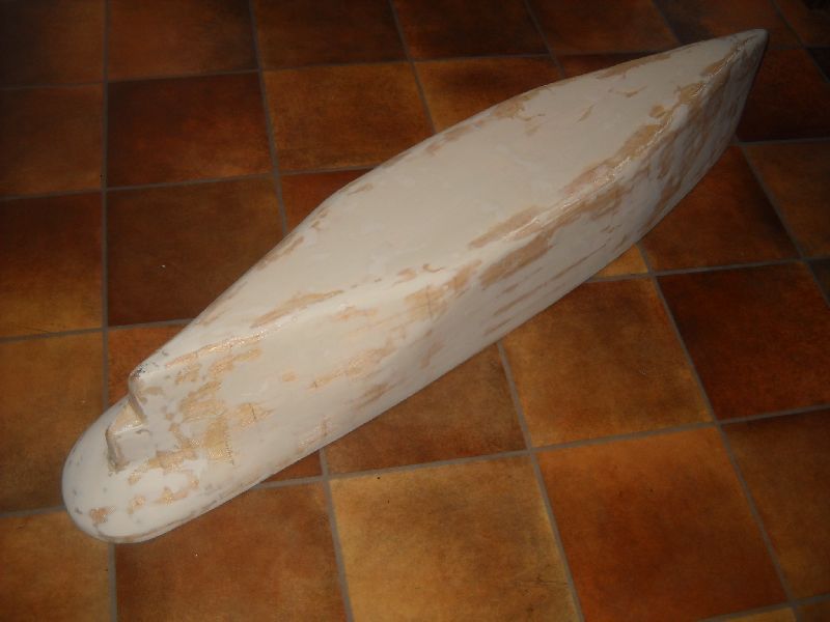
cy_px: 311
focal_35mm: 41
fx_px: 983
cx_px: 415
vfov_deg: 35.1
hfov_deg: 45.8
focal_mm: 6.72
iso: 64
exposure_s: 1/30
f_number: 3.1
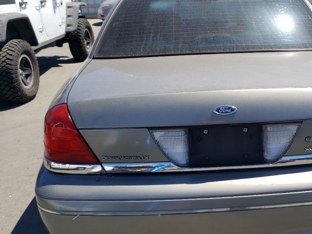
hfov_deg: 41.2
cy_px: 125
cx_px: 221
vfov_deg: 32.2
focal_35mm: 45
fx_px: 406
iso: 50
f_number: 1.5
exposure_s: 1/2500
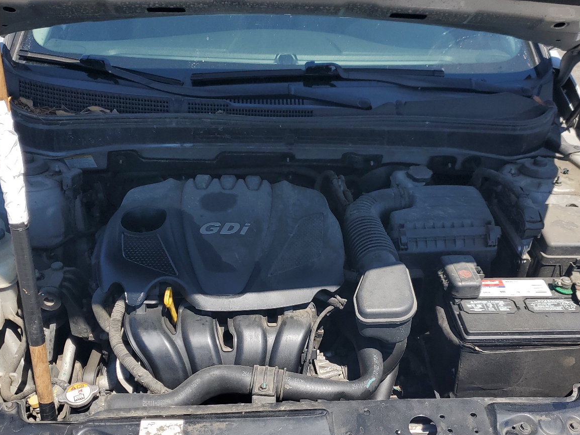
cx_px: 289
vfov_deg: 39.5
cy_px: 260
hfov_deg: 51.4
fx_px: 603
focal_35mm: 36
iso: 50
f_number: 1.5
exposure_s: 1/2000
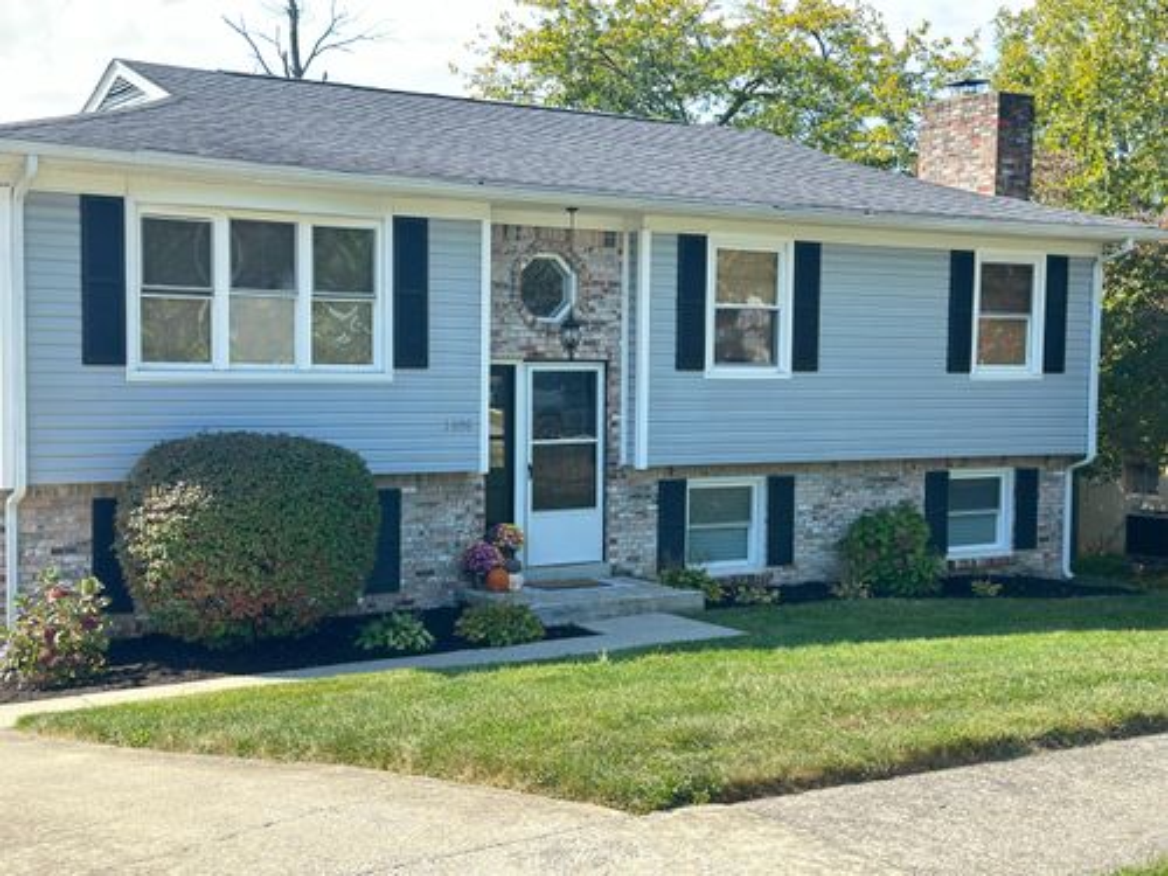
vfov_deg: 30.3
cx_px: 584
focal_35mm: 48
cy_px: 438
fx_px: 1620
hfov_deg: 39.7
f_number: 1.78
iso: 80
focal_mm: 6.86
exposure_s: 1/791
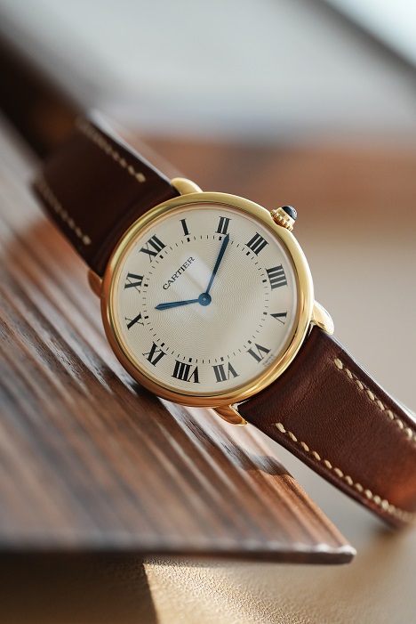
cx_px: 208
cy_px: 312
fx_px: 1818
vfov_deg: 19.4
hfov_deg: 13.1
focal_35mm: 105
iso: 2000
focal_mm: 105
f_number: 2.8
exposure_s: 1/500
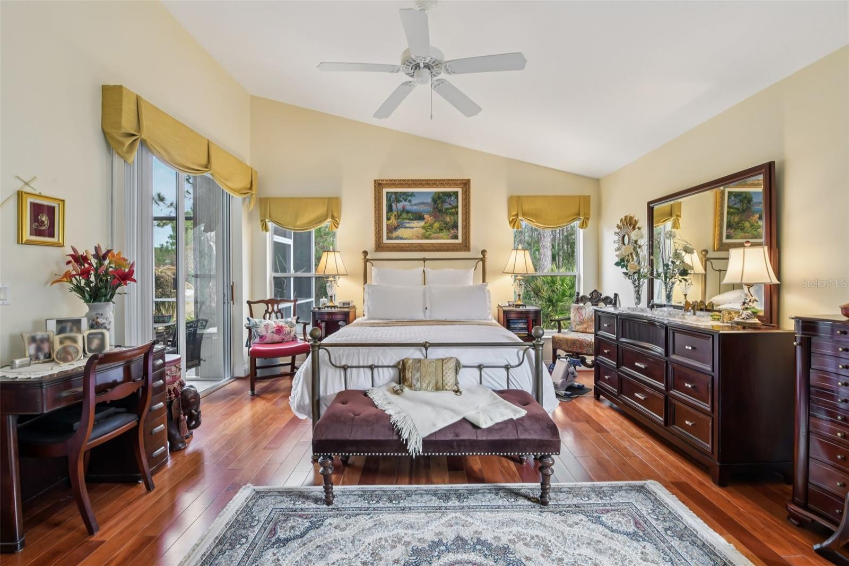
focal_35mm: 16
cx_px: 424
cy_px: 283
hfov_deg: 96.7
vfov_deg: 73.7
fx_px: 377
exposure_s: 1/10
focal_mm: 16
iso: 400
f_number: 8
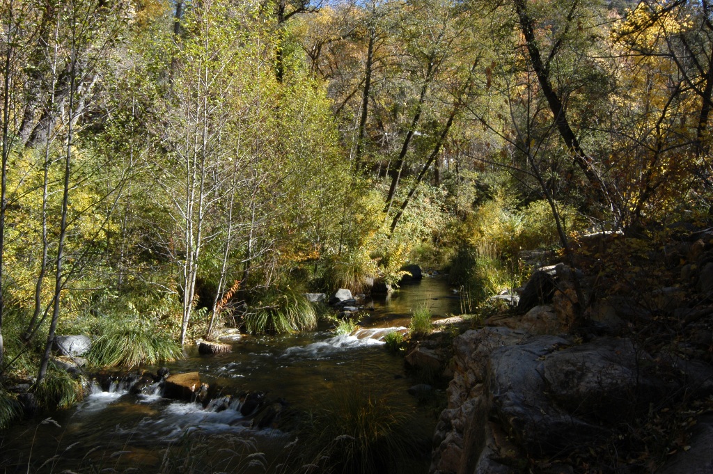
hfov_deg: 67.4
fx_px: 534
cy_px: 237
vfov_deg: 47.9
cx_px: 356
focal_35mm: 27
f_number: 22
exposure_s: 1/15
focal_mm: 18
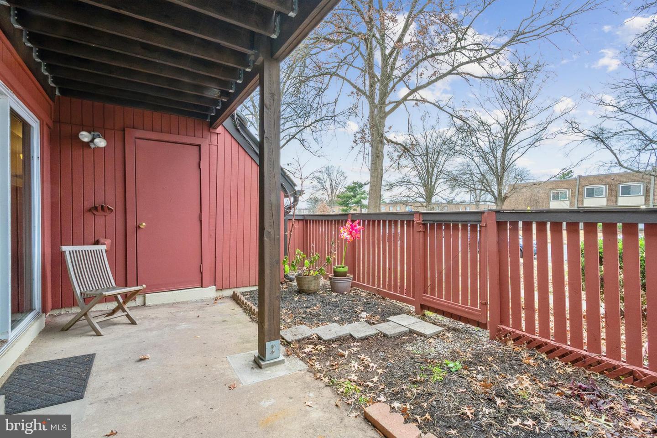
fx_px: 274
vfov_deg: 77.3
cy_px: 219
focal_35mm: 15
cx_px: 328
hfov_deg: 100.4
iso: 400
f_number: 11
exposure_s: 1/25
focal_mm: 10
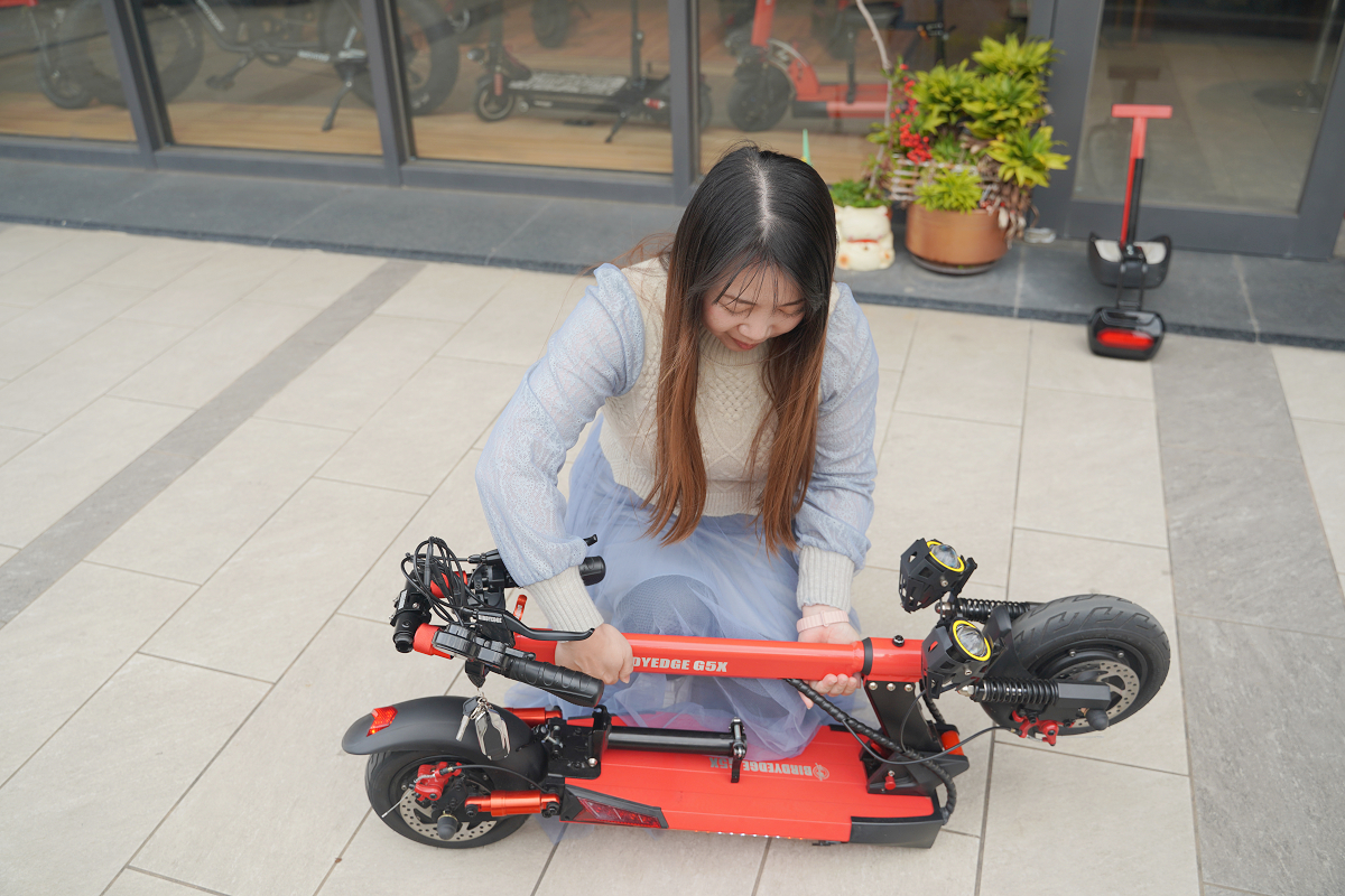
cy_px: 448
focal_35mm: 30
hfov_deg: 61.9
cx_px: 672
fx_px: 1121
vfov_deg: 43.6
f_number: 4
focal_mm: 30
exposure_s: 1/160
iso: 125
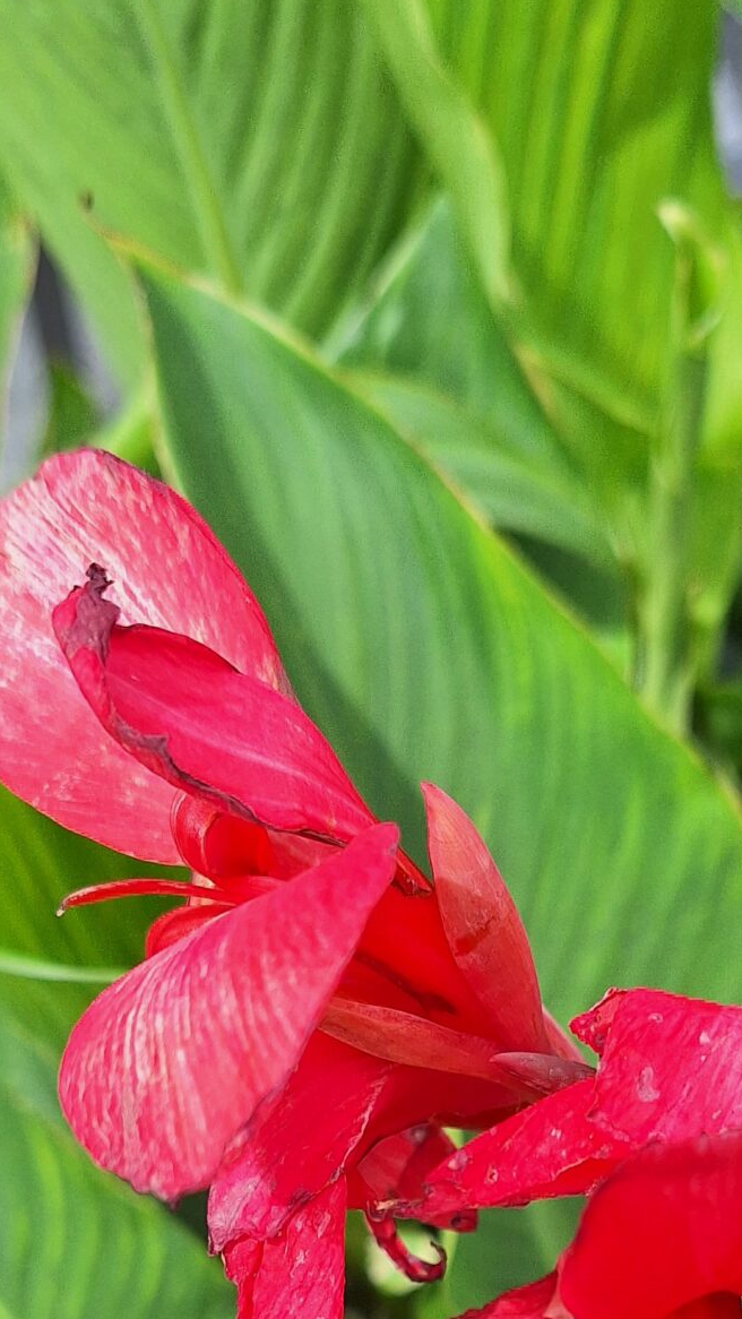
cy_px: 1327
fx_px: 1923
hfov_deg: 21.6
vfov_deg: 34.4
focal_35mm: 55
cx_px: 556
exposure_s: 1/1131
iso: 40
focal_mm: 5.54
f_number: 1.8
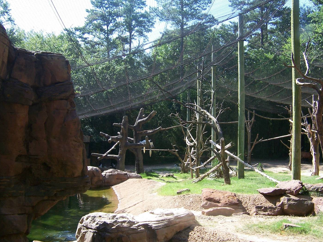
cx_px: 152
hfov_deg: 48.9
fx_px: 355
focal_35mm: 38
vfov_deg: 37.7
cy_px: 126
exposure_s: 1/180
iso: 80
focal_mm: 5.5
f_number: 3.4
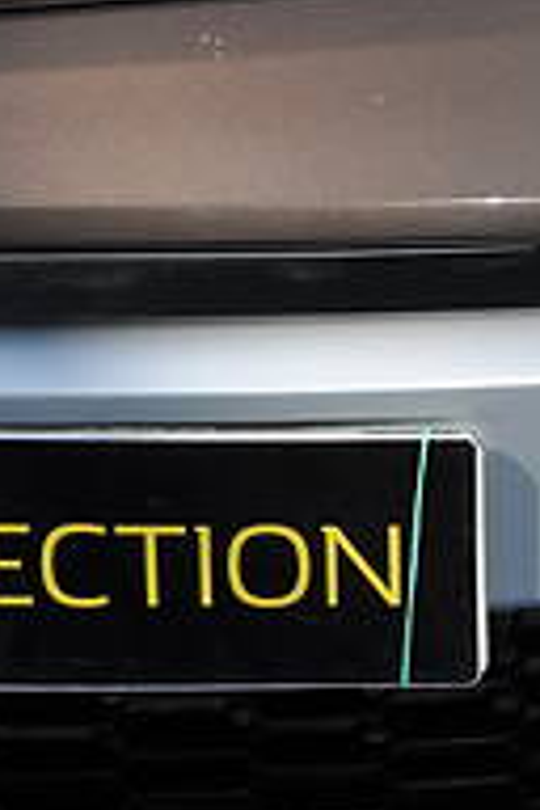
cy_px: -270
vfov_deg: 18.3
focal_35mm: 103
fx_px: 2317
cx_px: 751
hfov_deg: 12.8
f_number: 14
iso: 200
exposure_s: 1/200
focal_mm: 22
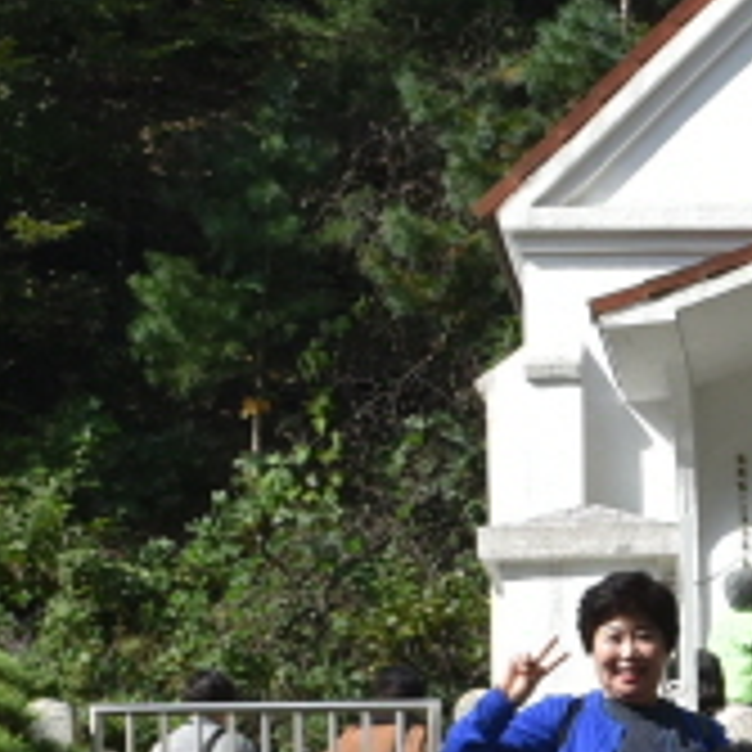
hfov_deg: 9.2
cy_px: 1126
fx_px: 4498
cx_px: 1261
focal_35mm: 183
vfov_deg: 9.3
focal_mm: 24
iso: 200
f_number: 9
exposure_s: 1/320
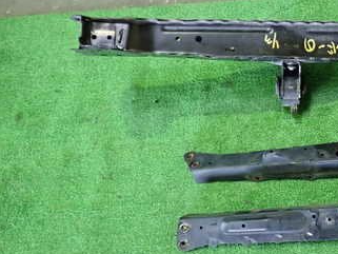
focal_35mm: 56
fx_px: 547
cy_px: 100
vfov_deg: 26.1
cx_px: 314
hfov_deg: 32.4
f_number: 2.3
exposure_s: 1/30
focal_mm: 5.4
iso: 500
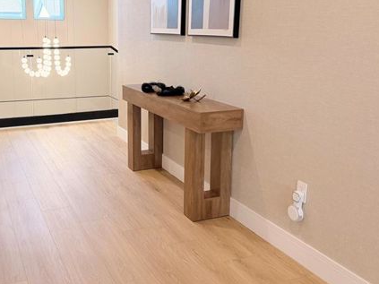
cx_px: 141
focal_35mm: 40
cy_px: 106
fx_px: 438
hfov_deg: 46.4
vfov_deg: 35.7
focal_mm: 6.76
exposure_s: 1/141
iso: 200
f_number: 1.78
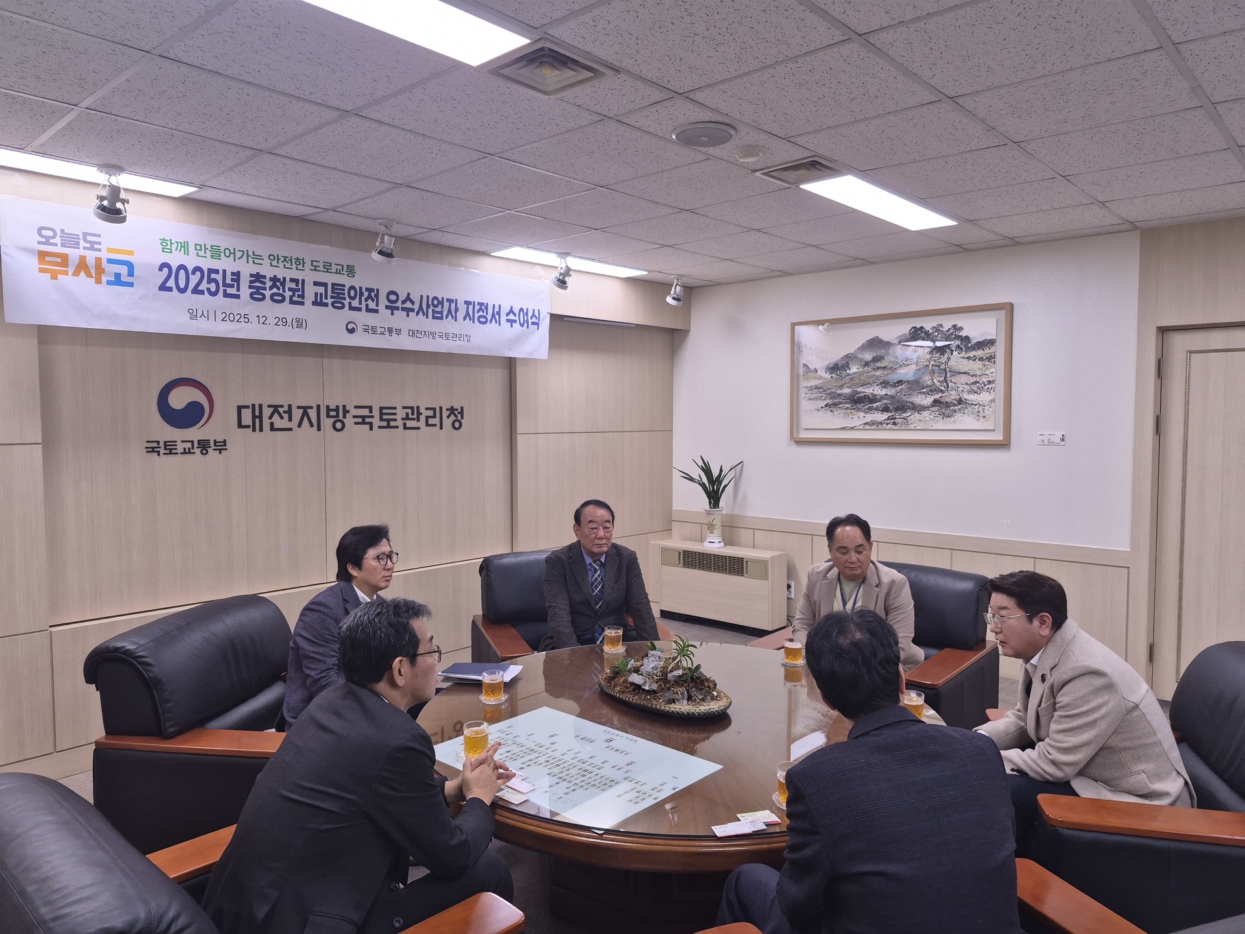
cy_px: 467
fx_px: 827
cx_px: 622
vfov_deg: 58.9
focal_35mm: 23
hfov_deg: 73.9
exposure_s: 1/120
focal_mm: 5.4
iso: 200
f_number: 1.8
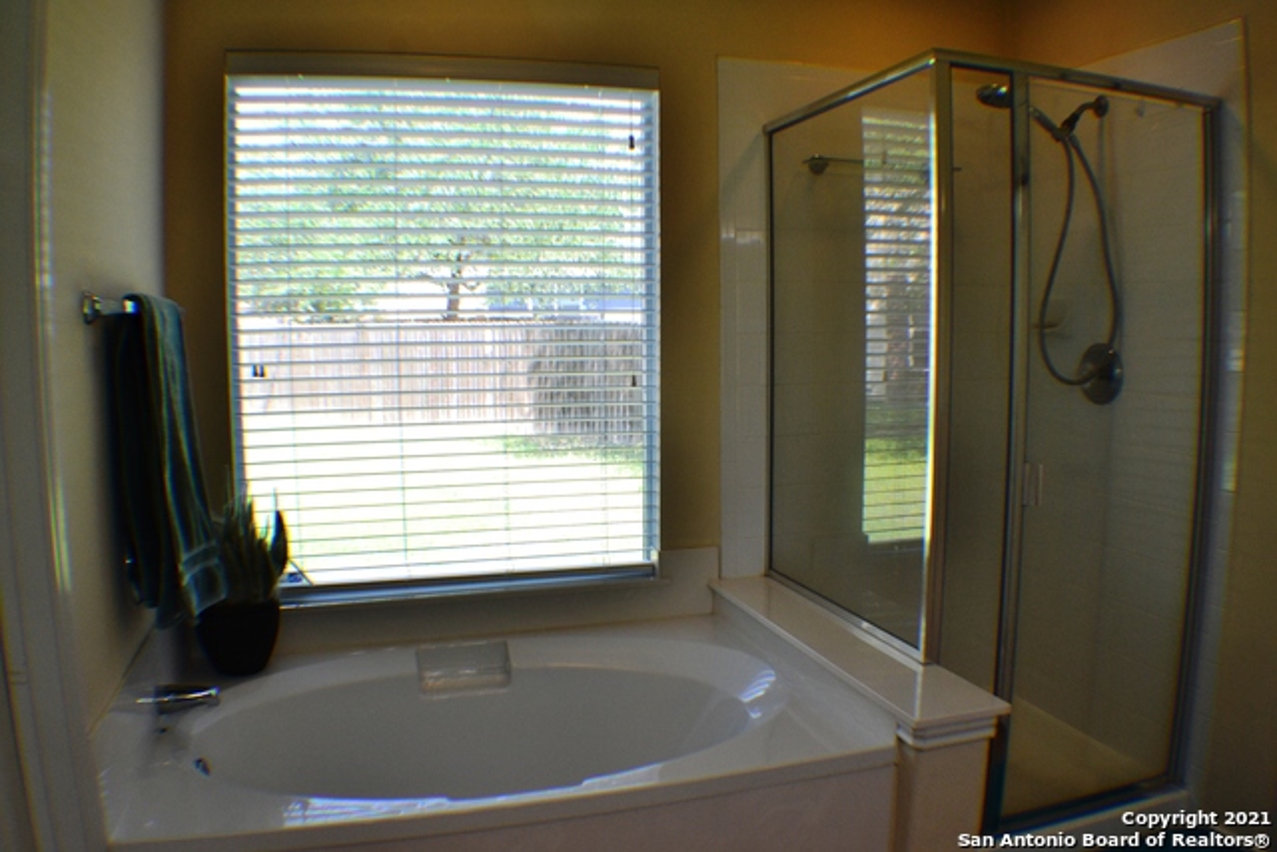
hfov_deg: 57.2
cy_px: 426
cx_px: 638
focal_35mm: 33
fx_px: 1171
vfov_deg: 40.0
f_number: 8
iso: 400
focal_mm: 22
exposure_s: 1/60
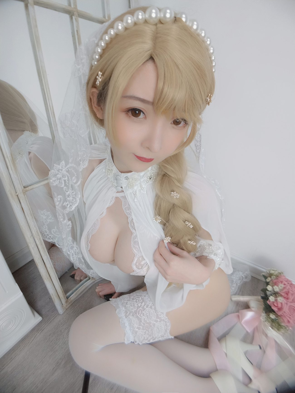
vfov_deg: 69.4
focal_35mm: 25
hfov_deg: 54.9
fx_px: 284
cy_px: 196
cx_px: 148
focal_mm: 4.36
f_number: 1.8
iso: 80
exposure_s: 1/25
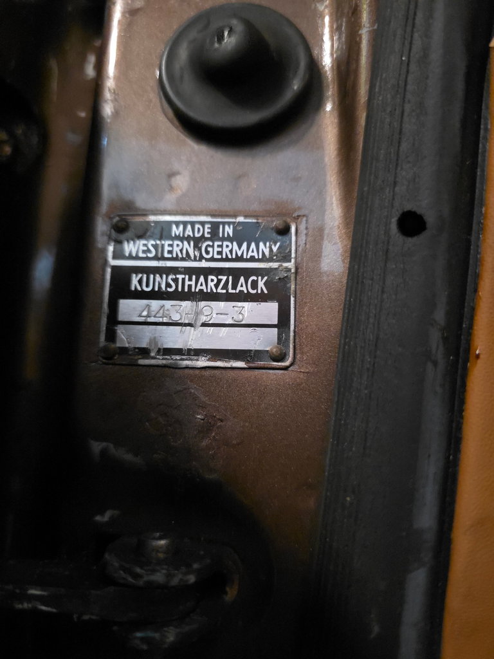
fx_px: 438
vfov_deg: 73.9
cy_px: 330
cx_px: 247
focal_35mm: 23
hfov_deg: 58.9
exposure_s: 1/38
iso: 2000
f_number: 1.7
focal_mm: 6.3
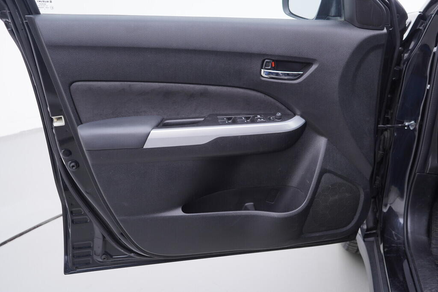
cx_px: 219
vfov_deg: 36.9
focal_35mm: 36
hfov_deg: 53.1
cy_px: 146
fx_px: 438
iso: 125
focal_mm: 24
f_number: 3.2
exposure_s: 1/50
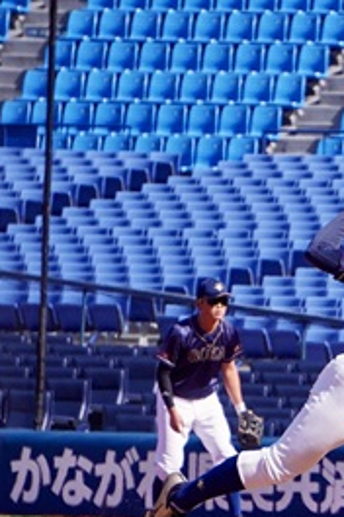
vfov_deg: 3.4
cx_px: 437
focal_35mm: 603
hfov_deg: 2.3
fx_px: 8665
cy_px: 318
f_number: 6.3
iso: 640
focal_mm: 188
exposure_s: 1/2000
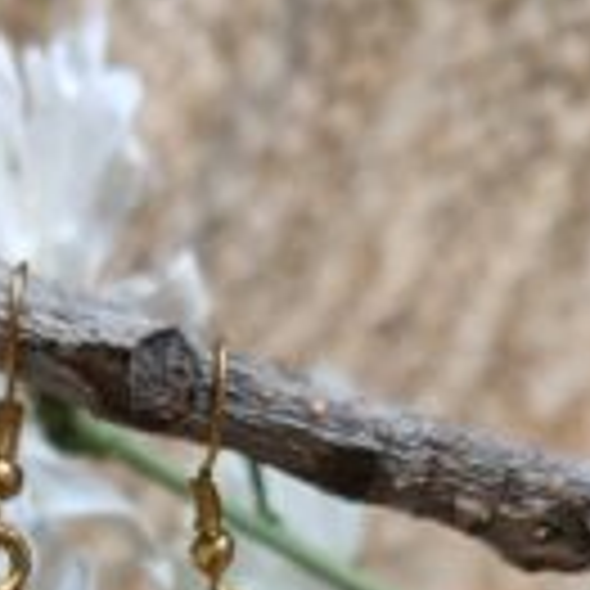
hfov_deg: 24.3
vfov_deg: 21.6
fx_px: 1350
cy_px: 820
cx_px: 122
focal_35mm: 70
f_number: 1.8
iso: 500
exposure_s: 1/50
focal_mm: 5.59
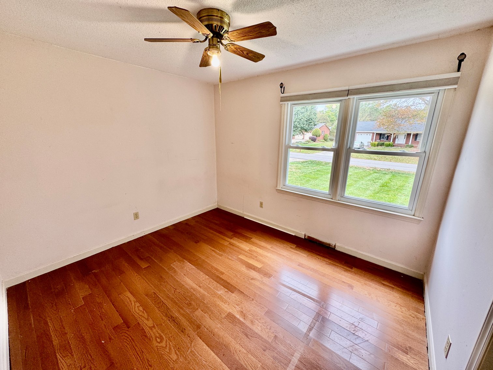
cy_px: 185
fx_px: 199
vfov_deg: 85.7
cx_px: 246
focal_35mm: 14
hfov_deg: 102.1
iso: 80
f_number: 2.2
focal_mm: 2.22
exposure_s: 1/99
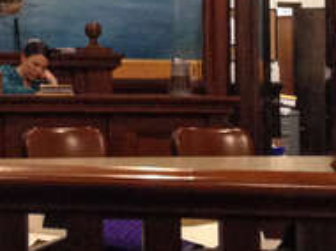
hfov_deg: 13.9
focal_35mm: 139
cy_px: 12
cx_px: -28
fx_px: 1348
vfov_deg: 10.6
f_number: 2.4
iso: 320
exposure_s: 1/20
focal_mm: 4.12
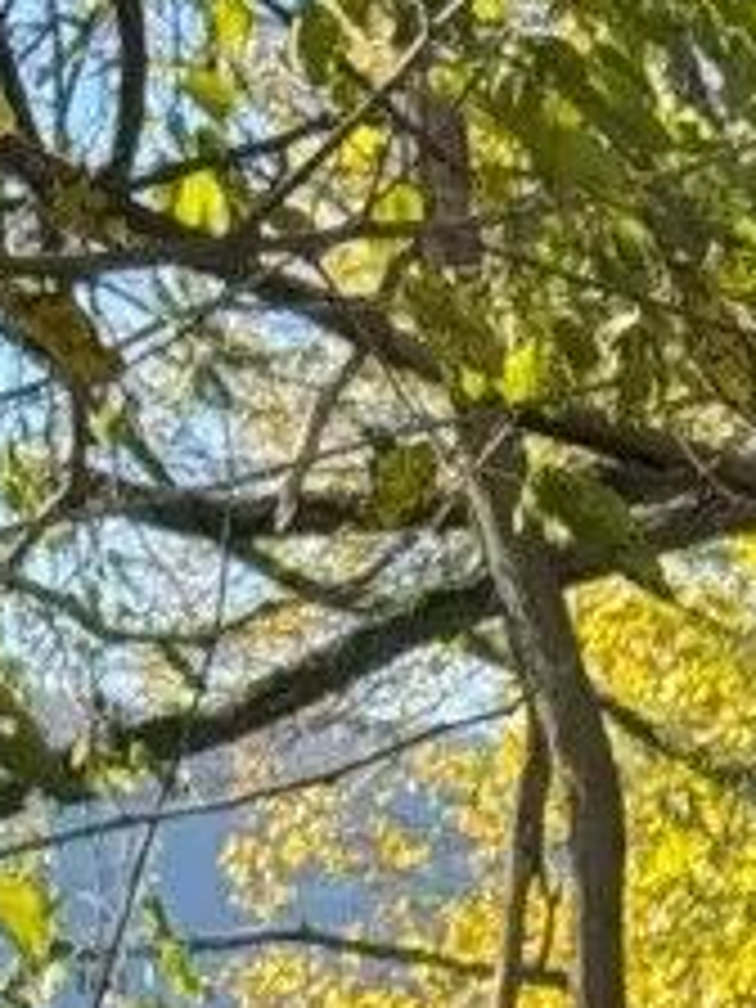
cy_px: 2844
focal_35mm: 286
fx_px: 8328
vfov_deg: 6.4
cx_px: 1890
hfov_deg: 5.0
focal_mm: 6.76
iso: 64
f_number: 1.78
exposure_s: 1/1043
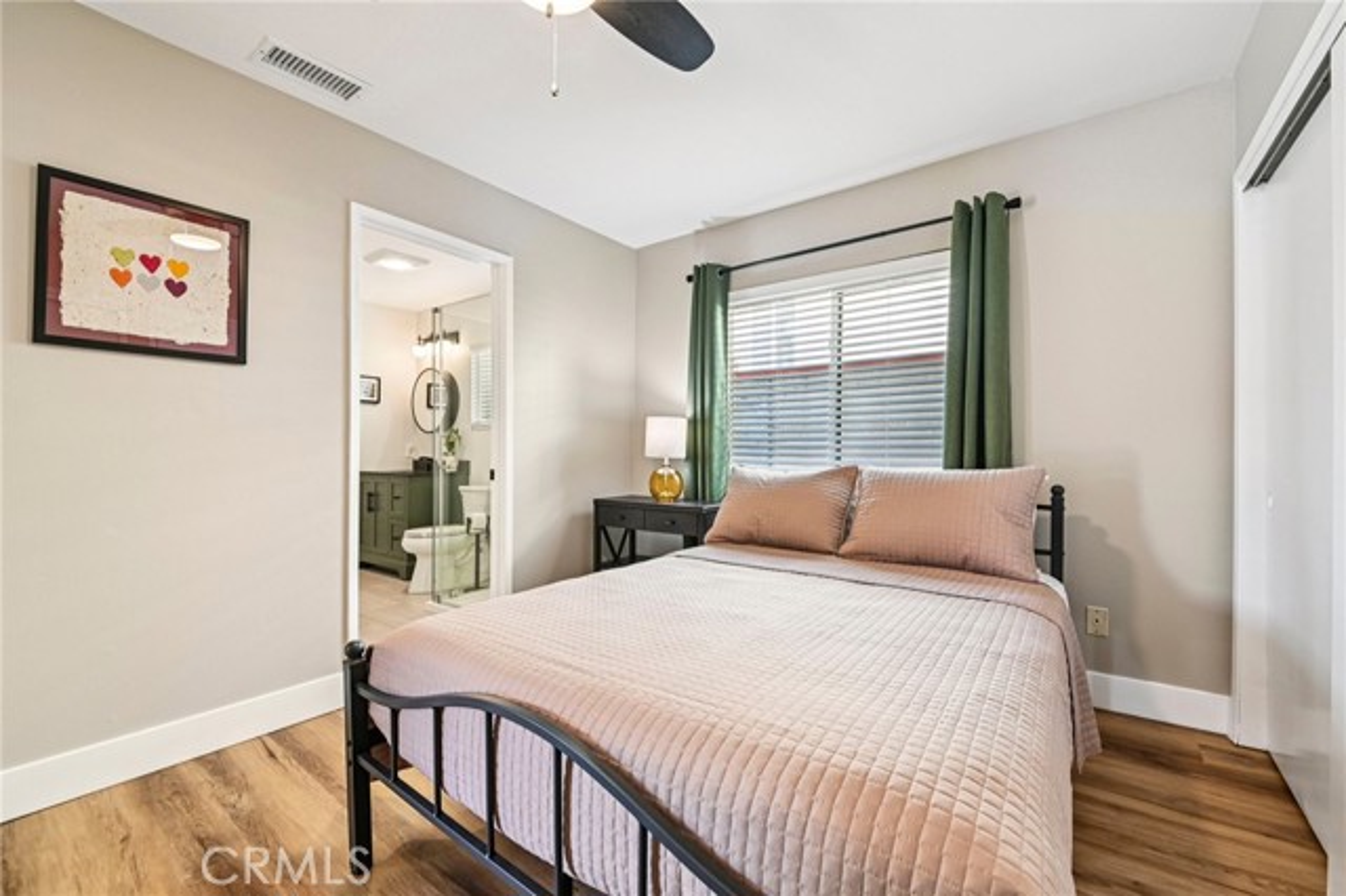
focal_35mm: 14
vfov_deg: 81.1
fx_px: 523
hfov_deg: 104.3
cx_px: 673
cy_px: 448
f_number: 8
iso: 250
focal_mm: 14
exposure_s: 1/10
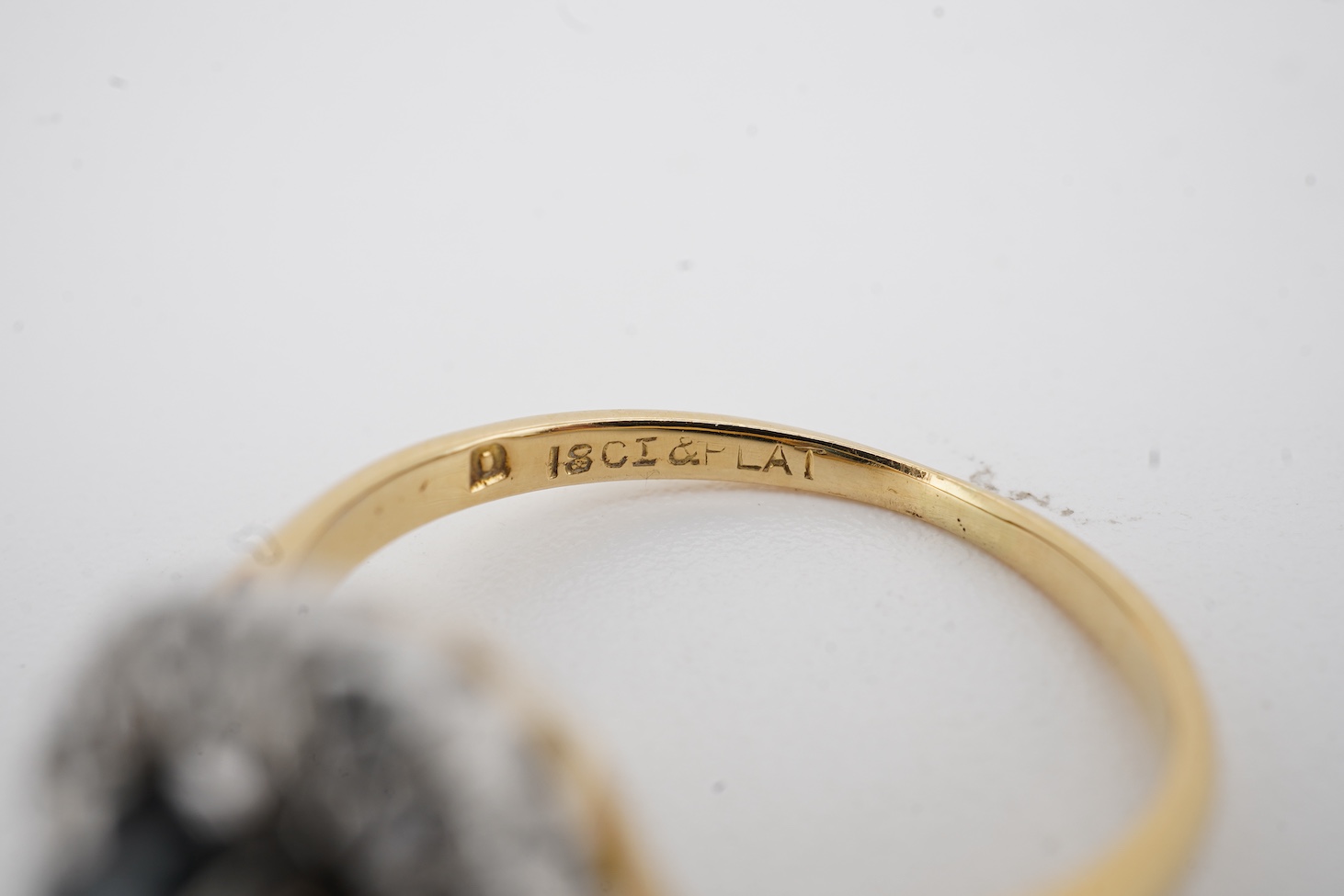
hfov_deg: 43.6
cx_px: 672
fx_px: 1680
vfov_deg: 29.9
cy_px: 448
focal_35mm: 45
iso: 200
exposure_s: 1/125
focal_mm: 30
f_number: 22
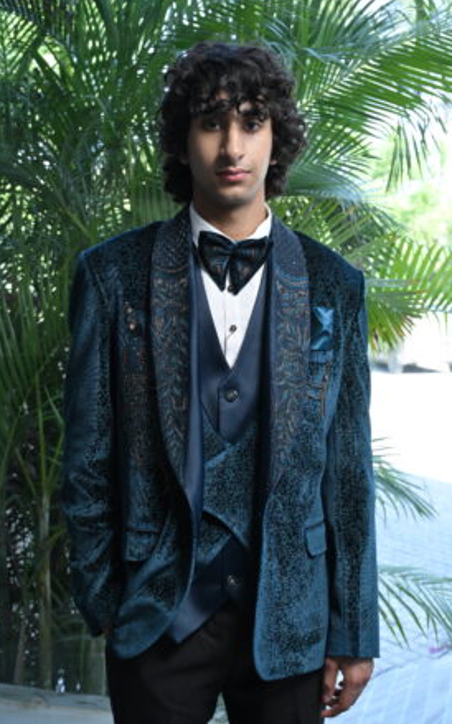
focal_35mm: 46
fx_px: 908
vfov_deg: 43.5
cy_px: 364
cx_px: 239
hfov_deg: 28.0
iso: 640
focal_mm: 44
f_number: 6.3
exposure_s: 1/125
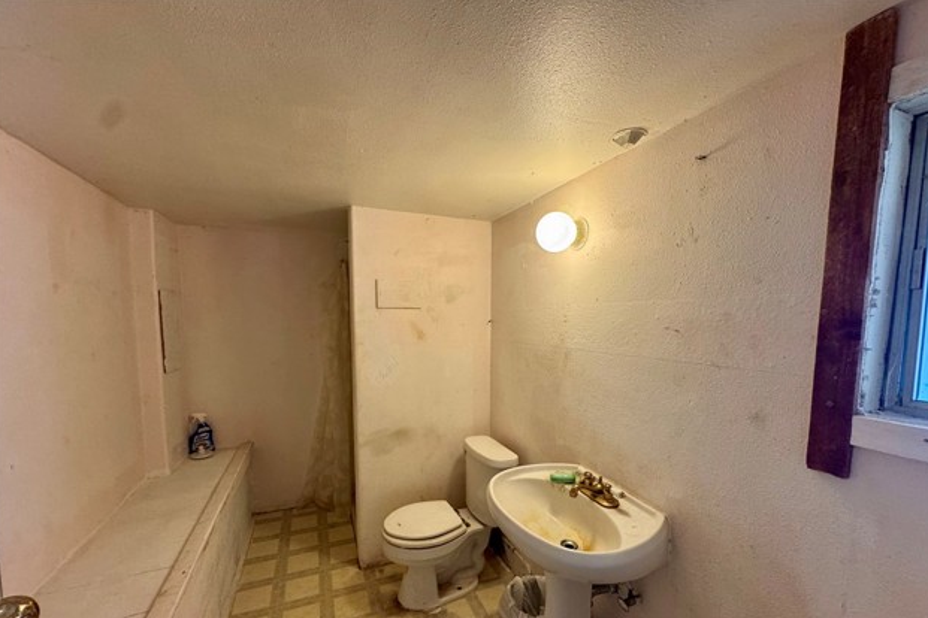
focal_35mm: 15
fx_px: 387
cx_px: 471
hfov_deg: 100.4
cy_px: 355
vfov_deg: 76.8
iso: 250
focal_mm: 2.22
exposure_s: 1/60
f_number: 2.2
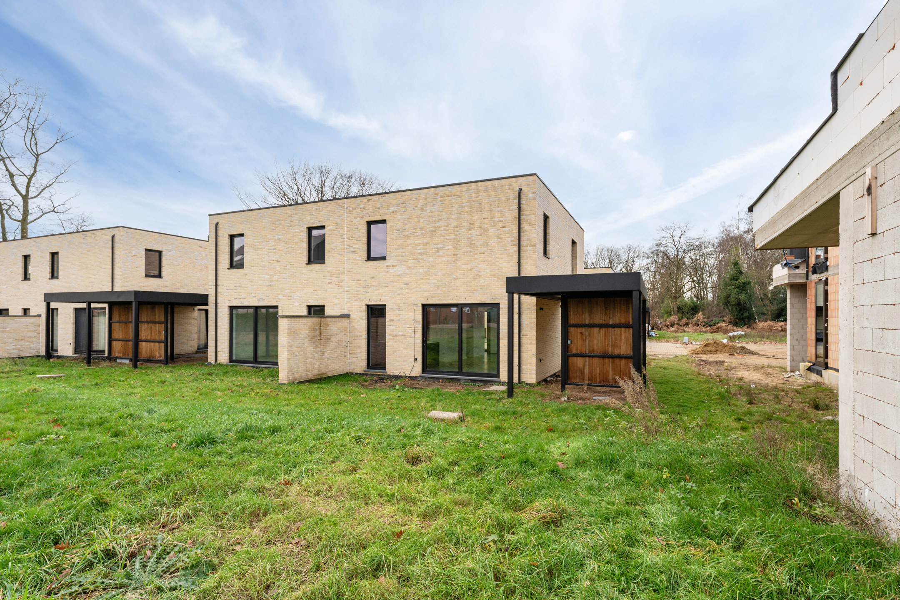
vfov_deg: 67.1
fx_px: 452
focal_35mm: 18
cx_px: 450
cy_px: 300
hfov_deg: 89.7
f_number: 9
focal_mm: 18.1
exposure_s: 1/125
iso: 320
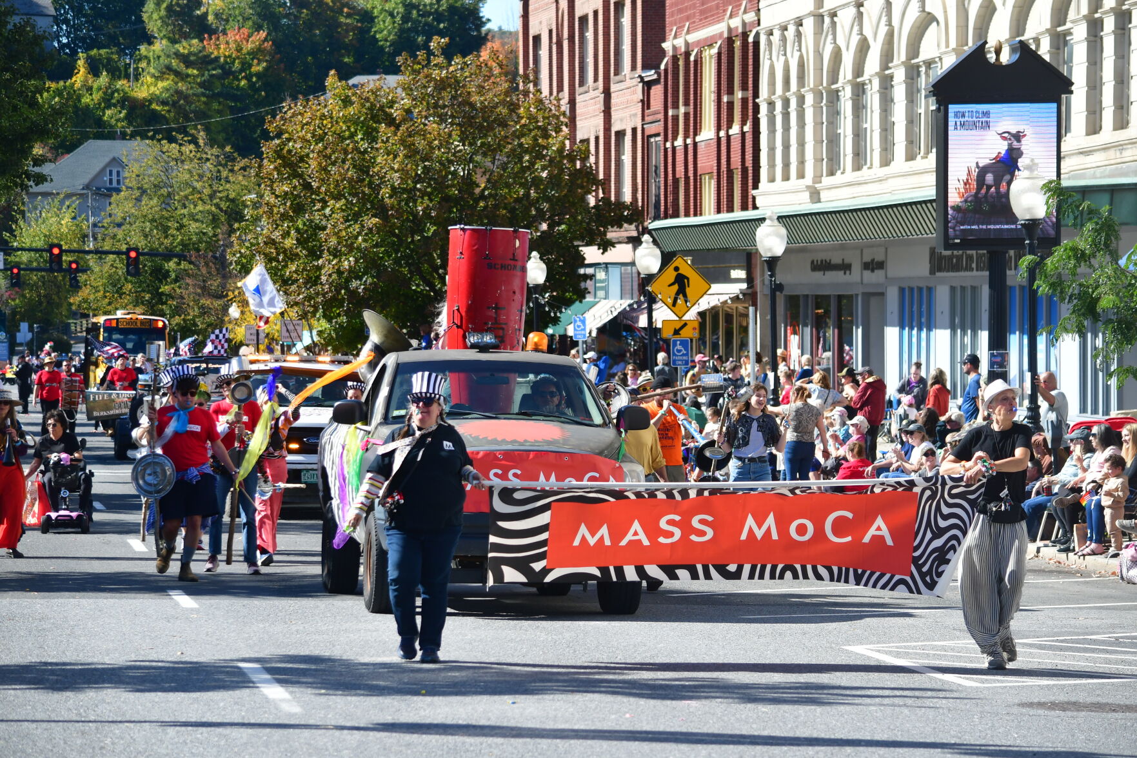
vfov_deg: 9.0
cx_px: 568
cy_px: 379
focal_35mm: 153
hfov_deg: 13.4
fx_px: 4831
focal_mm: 102
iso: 250
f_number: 5
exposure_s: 1/800
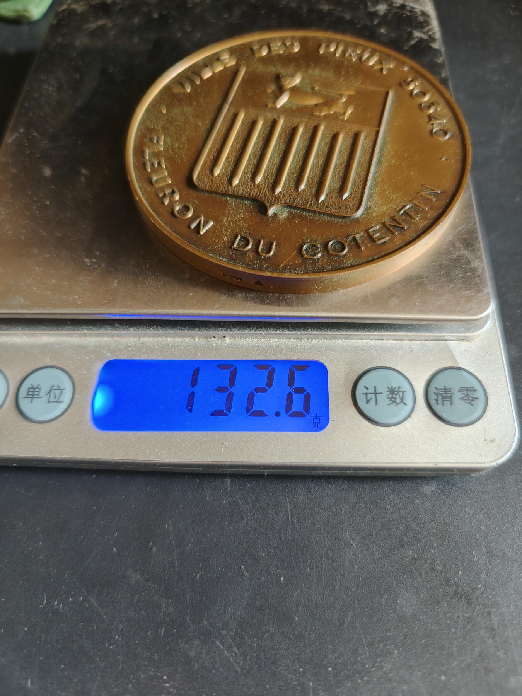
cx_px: 261
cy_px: 348
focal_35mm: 23
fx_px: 462
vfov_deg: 73.9
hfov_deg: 58.9
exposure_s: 1/100
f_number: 1.6
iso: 400
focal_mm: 6.06
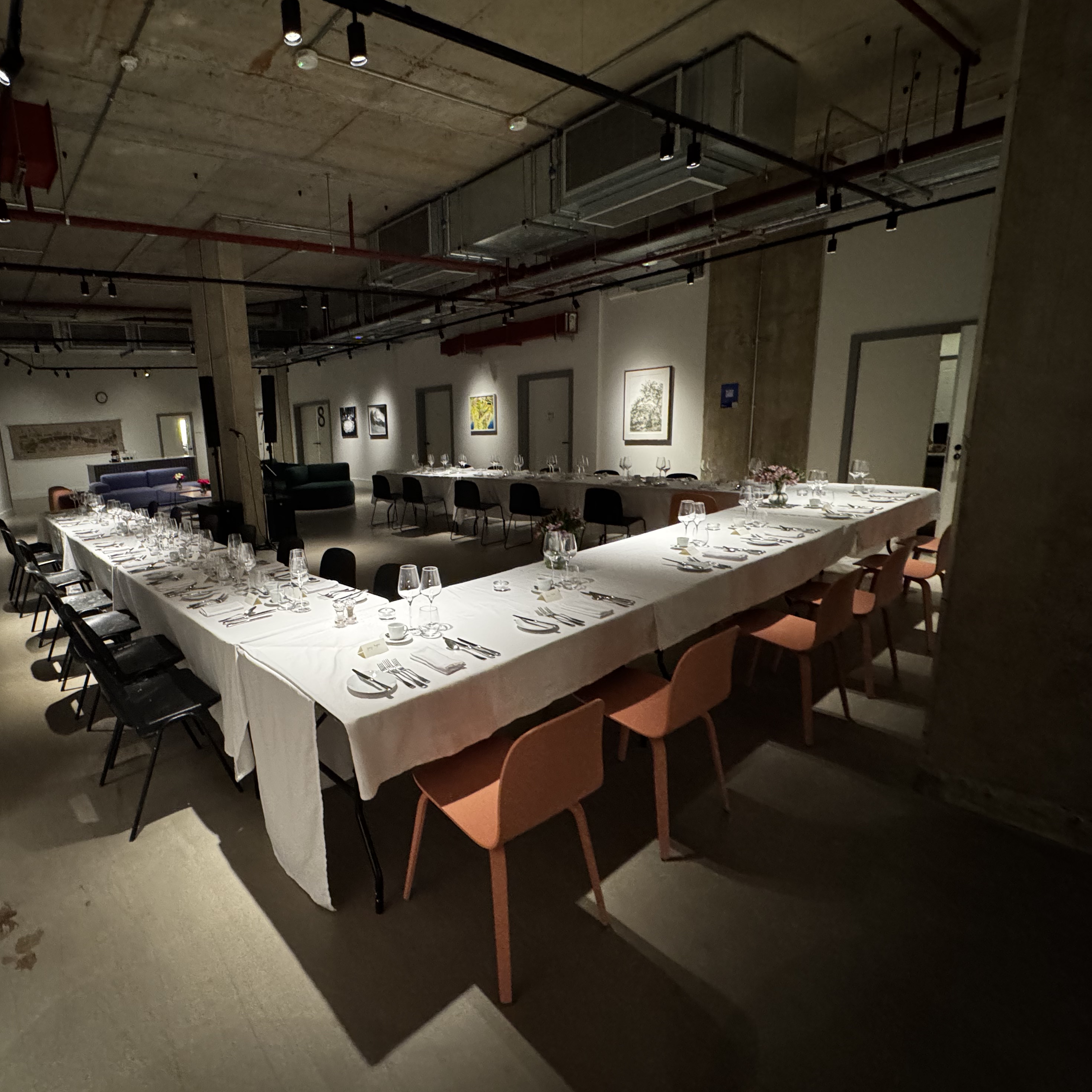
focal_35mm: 17
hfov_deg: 80.9
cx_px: 357
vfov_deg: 84.0
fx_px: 607
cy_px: 542
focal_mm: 2.22
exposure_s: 1/47
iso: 800
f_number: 2.2
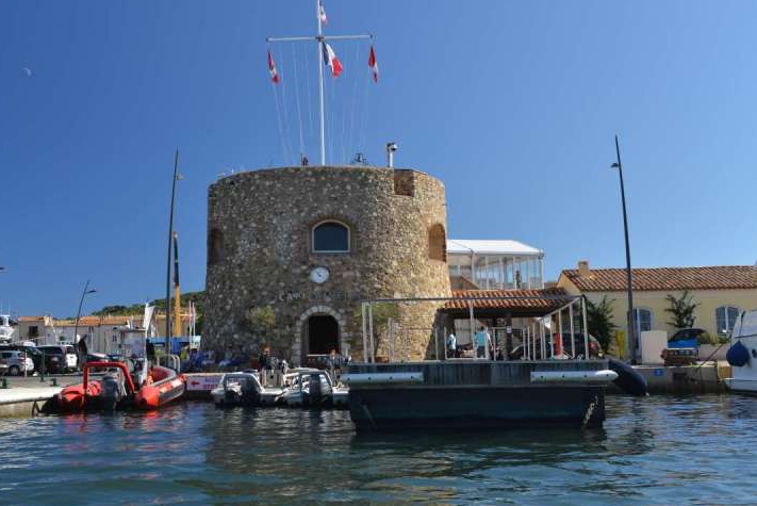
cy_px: 226
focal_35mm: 45
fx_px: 947
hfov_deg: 43.6
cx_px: 360
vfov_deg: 29.9
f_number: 6.3
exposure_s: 1/160
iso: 125
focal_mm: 40
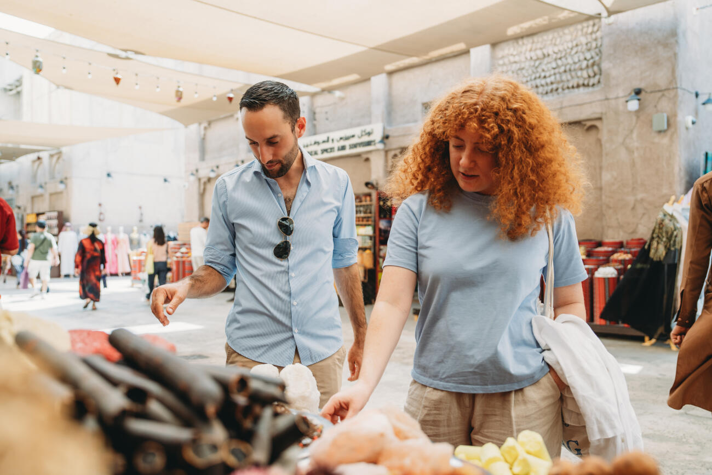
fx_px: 613
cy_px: 238
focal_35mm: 31
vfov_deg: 42.3
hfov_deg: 60.3
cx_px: 356
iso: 100
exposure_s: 1/200
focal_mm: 31
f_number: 2.8
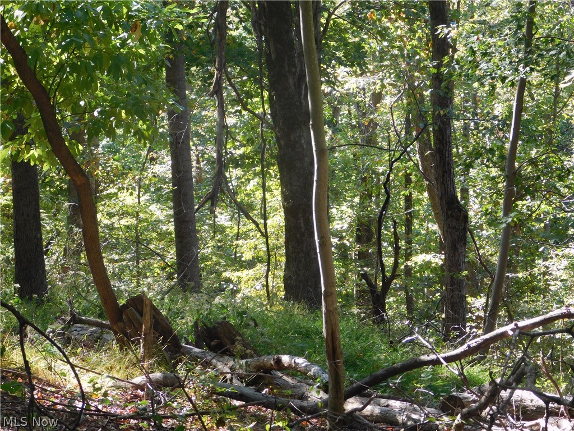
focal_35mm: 148
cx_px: 287
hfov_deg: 13.3
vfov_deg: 10.0
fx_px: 2454
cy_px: 216
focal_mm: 26.3
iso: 125
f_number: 5.1
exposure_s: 1/40
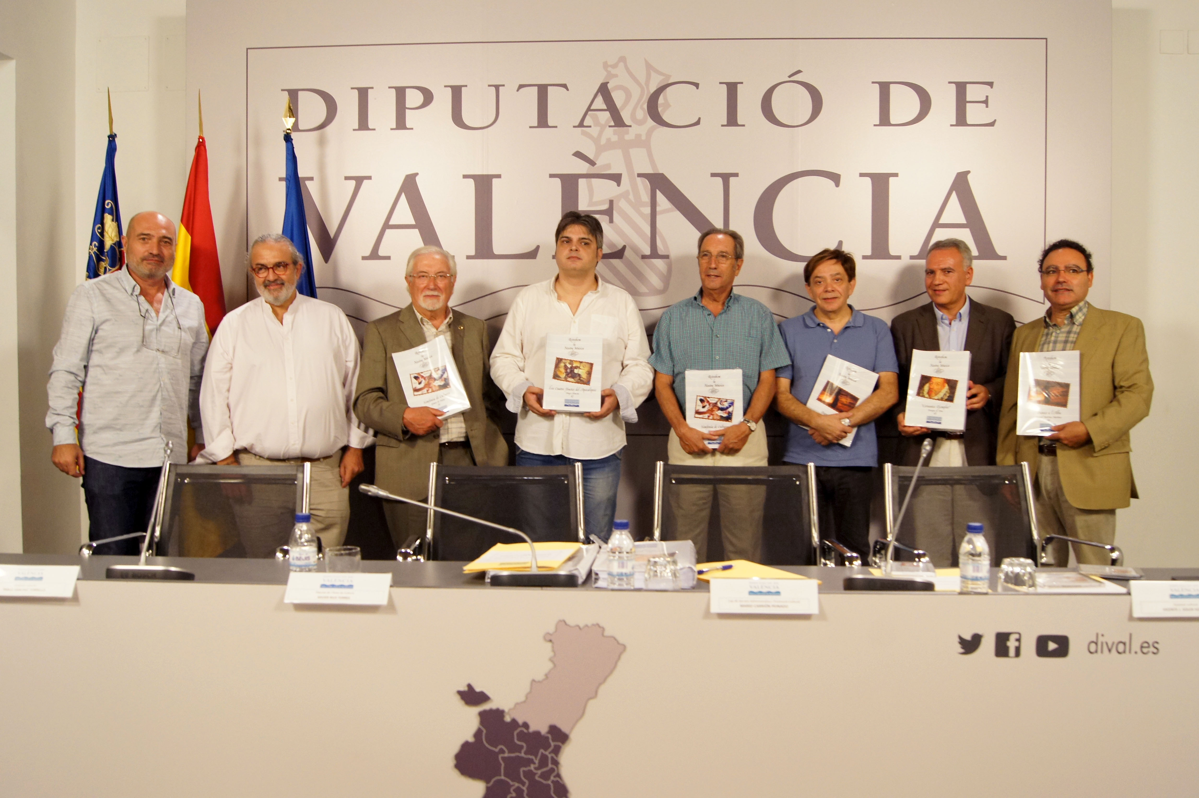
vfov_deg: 39.9
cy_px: 399
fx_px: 1098
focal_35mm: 33
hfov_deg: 57.3
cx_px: 600
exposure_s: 1/50
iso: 800
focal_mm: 22
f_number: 6.3
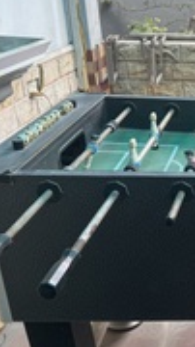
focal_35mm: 58
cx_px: 311
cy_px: 200
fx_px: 534
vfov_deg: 36.0
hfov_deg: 18.0
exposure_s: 1/100
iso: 80
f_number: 1.78
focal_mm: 6.76
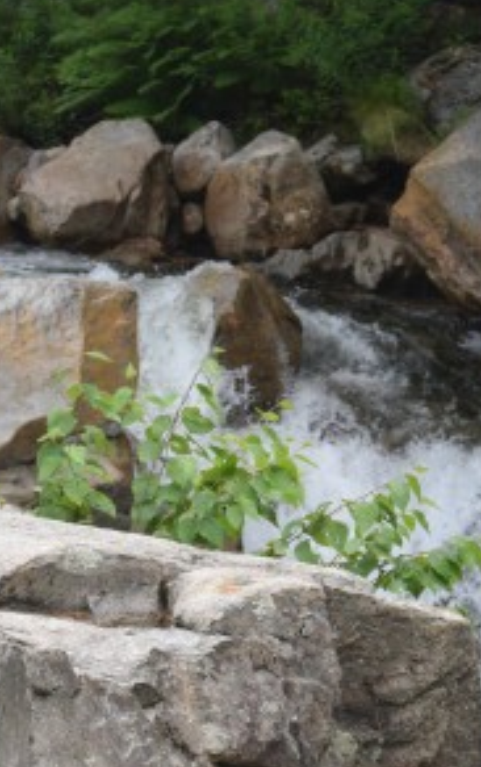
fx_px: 6704
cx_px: 552
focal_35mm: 320
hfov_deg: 4.1
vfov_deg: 6.5
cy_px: 615
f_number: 10
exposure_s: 1/800
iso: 1600
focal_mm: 85
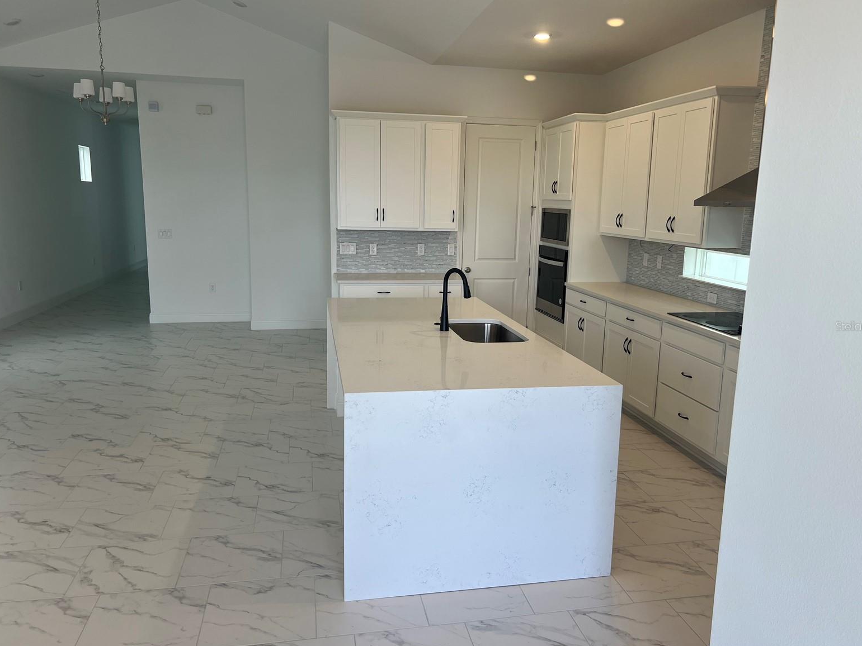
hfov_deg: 65.3
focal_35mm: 27
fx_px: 672
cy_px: 326
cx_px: 441
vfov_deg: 51.4
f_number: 1.5
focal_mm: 5.7
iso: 50
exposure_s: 1/120
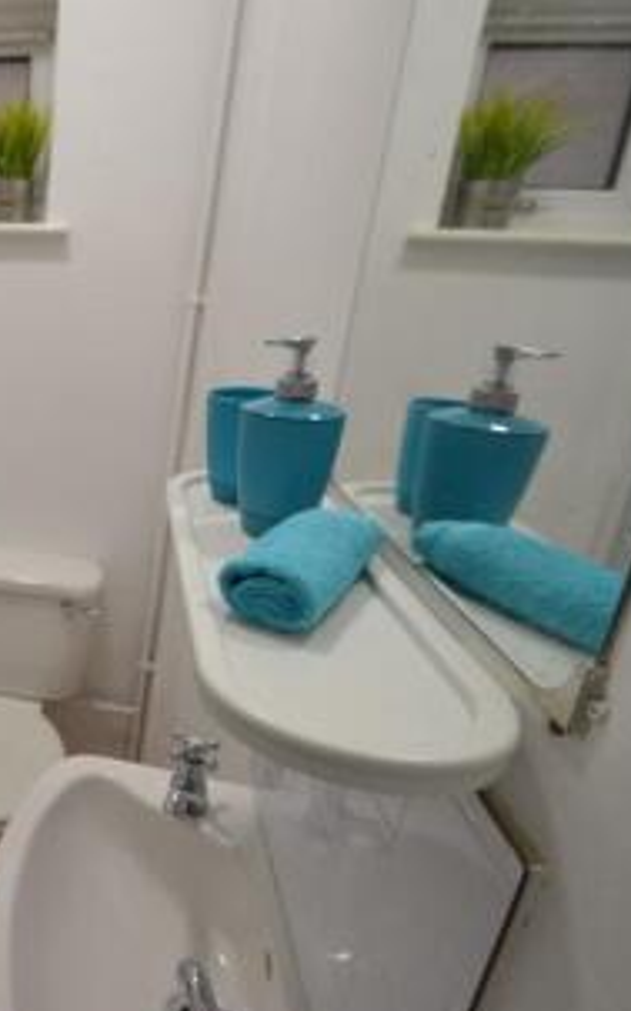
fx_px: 661
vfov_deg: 74.8
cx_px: -27
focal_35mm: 24
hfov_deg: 42.5
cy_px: 522
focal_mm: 10
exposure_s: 1/60
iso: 450
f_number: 3.5
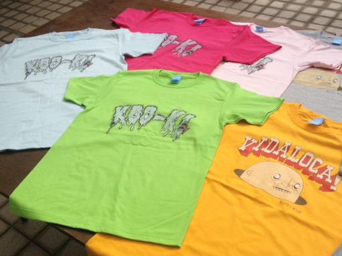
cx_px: 187
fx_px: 435
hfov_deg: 42.9
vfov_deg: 32.9
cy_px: 117
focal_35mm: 44
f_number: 2.4
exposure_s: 1/1126
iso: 50
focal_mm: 4.28
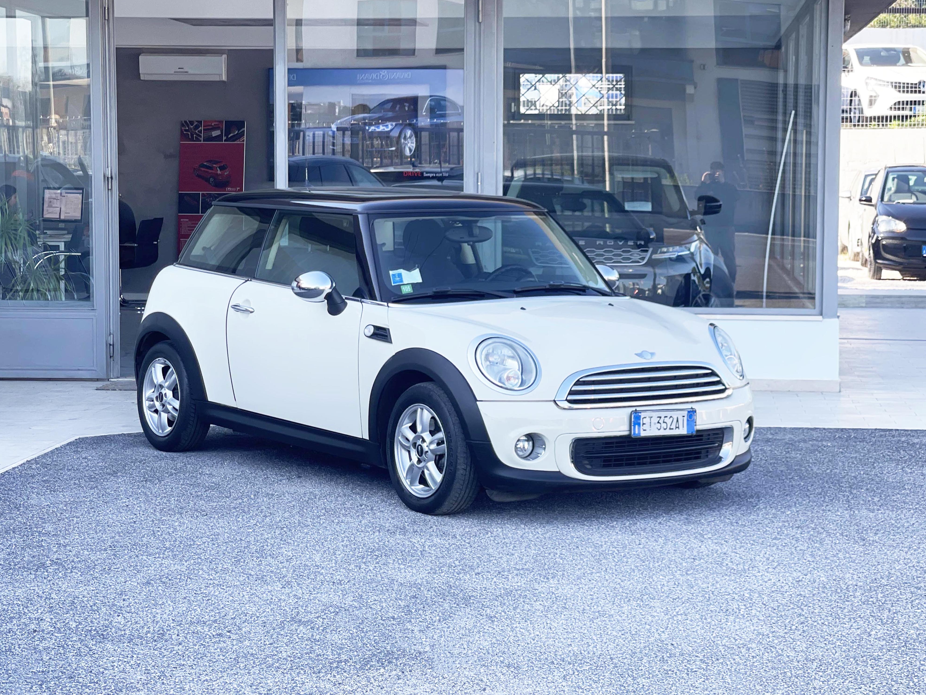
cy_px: 351
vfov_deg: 22.6
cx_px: 465
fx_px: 1739
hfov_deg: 29.8
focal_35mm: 65
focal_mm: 7.5
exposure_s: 1/121
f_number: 2.2
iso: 25
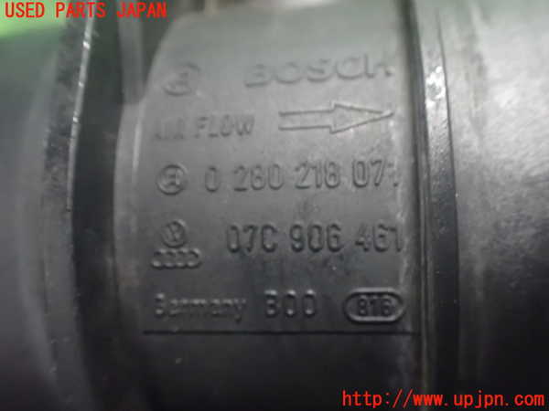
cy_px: 206
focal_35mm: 30
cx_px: 274
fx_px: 476
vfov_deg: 46.8
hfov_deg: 60.0
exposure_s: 1/30
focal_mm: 5.4
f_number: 2.3
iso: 1600
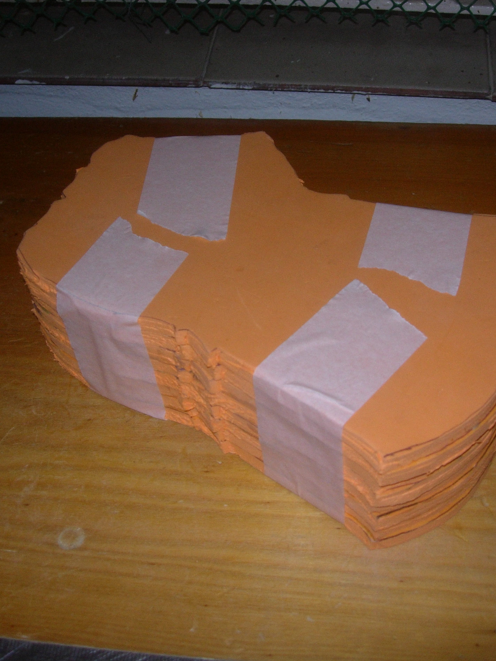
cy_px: 324
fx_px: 993
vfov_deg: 36.8
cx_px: 279
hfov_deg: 28.0
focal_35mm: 52
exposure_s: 1/64
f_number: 2.8
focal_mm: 7.8
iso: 79
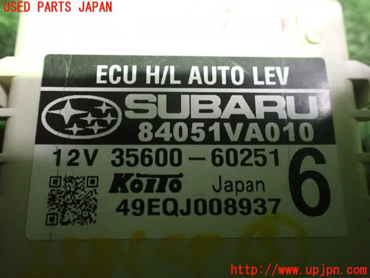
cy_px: 139
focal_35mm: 30
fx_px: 321
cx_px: 185
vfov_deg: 46.8
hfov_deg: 60.0
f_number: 2.3
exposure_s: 1/30
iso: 1600
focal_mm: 5.4
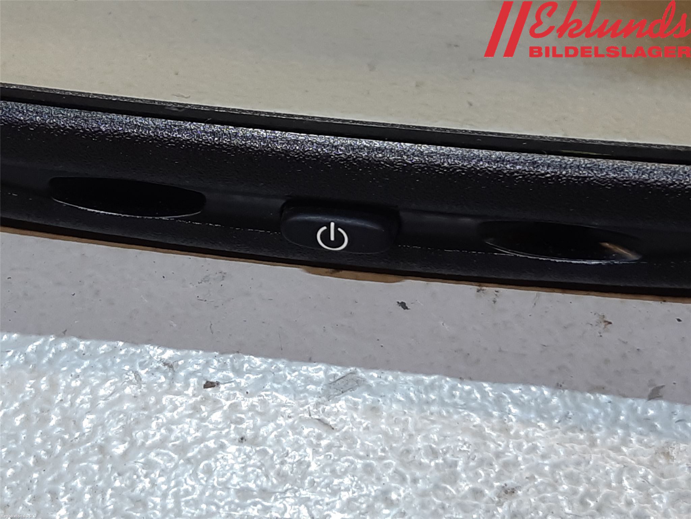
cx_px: 346
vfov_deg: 53.1
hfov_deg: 67.3
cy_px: 260
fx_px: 519
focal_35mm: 26
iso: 80
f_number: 1.7
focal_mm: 3.93
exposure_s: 1/100
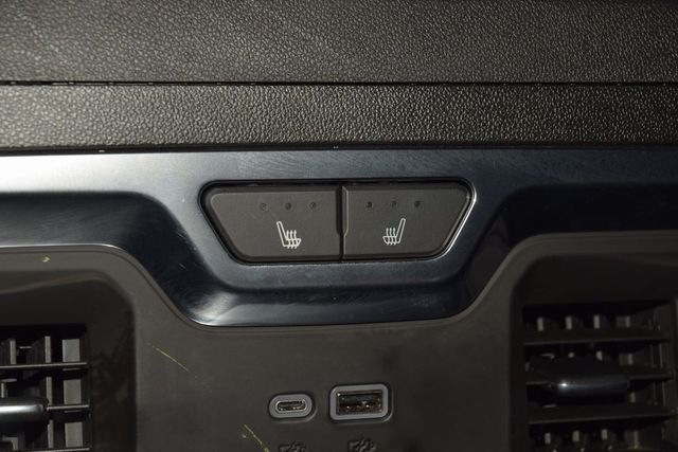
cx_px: 339
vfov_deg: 13.0
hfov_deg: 19.5
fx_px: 1978
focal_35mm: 105
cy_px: 226
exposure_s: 1/125
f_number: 8
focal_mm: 70
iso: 100
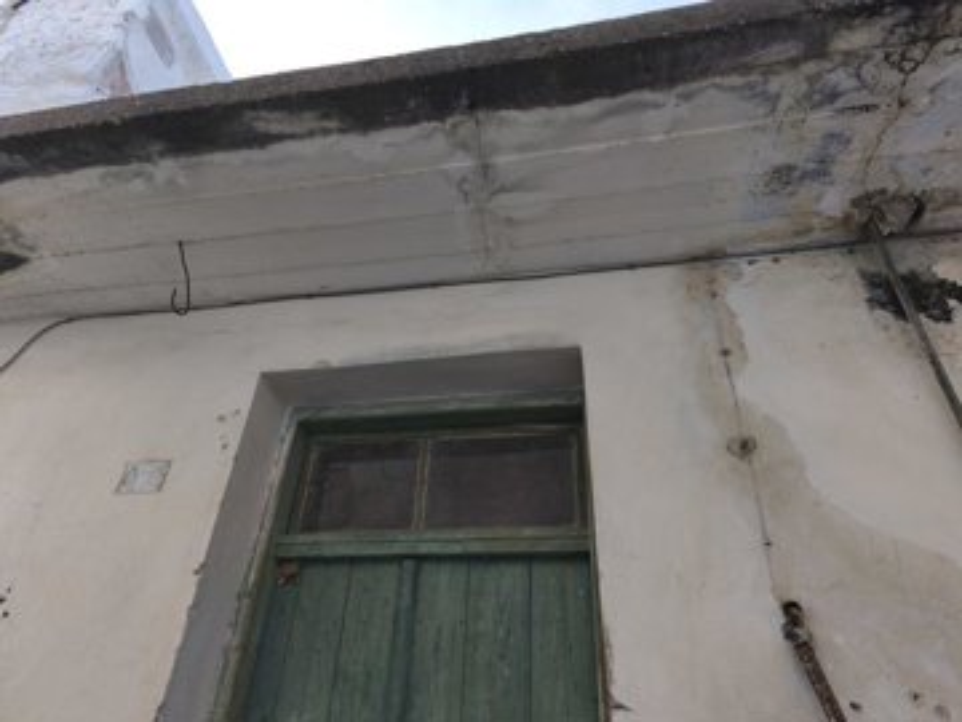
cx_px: 481
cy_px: 361
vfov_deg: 58.9
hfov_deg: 73.9
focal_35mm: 23
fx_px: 639
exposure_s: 1/785
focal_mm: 5.35
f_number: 1.7
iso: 80
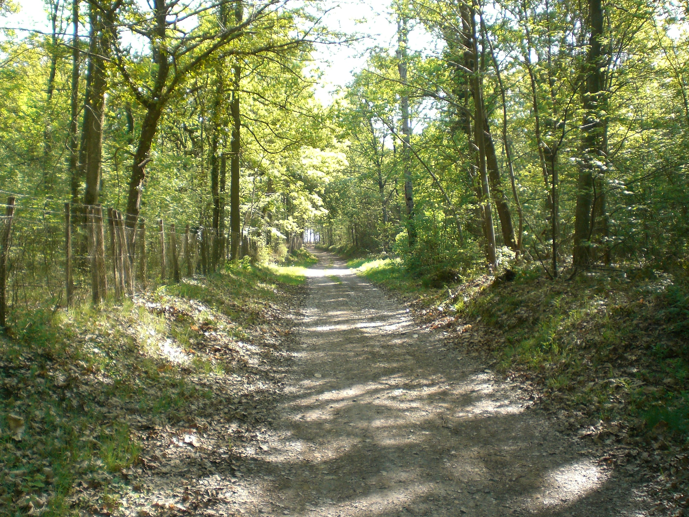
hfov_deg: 49.0
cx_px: 344
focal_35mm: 38
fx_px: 756
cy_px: 258
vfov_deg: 37.7
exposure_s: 1/200
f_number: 3.1
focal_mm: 6.3
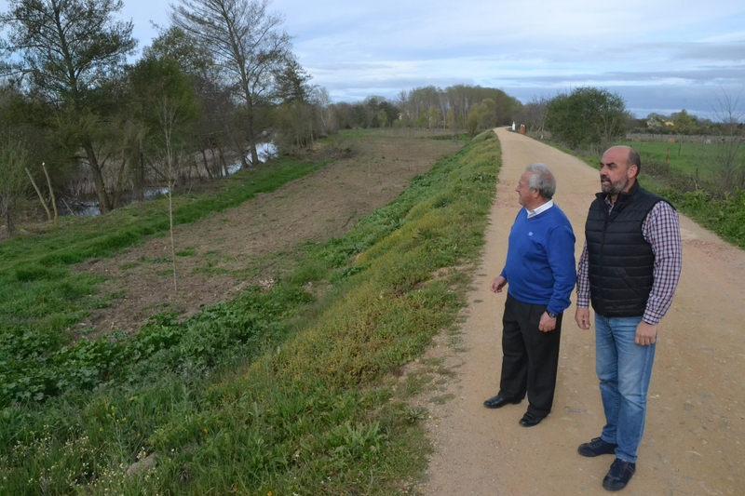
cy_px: 248
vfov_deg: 47.9
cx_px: 372
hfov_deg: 67.4
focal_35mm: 27
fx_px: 559
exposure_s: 1/1250
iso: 3200
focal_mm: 18
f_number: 18
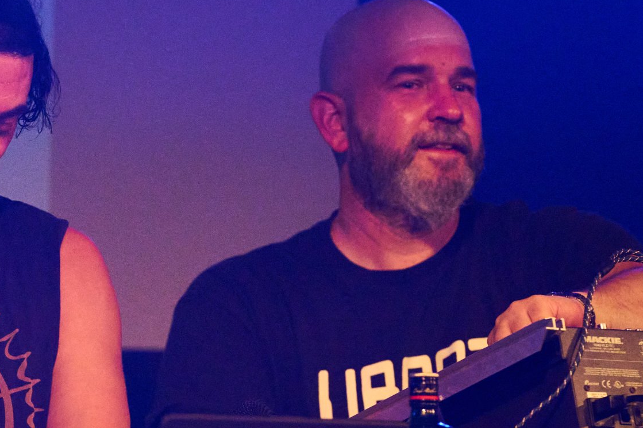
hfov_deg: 4.8
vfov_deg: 3.2
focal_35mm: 428
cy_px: 219
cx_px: 87
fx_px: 7641
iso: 10000
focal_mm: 187
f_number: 4
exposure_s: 1/250
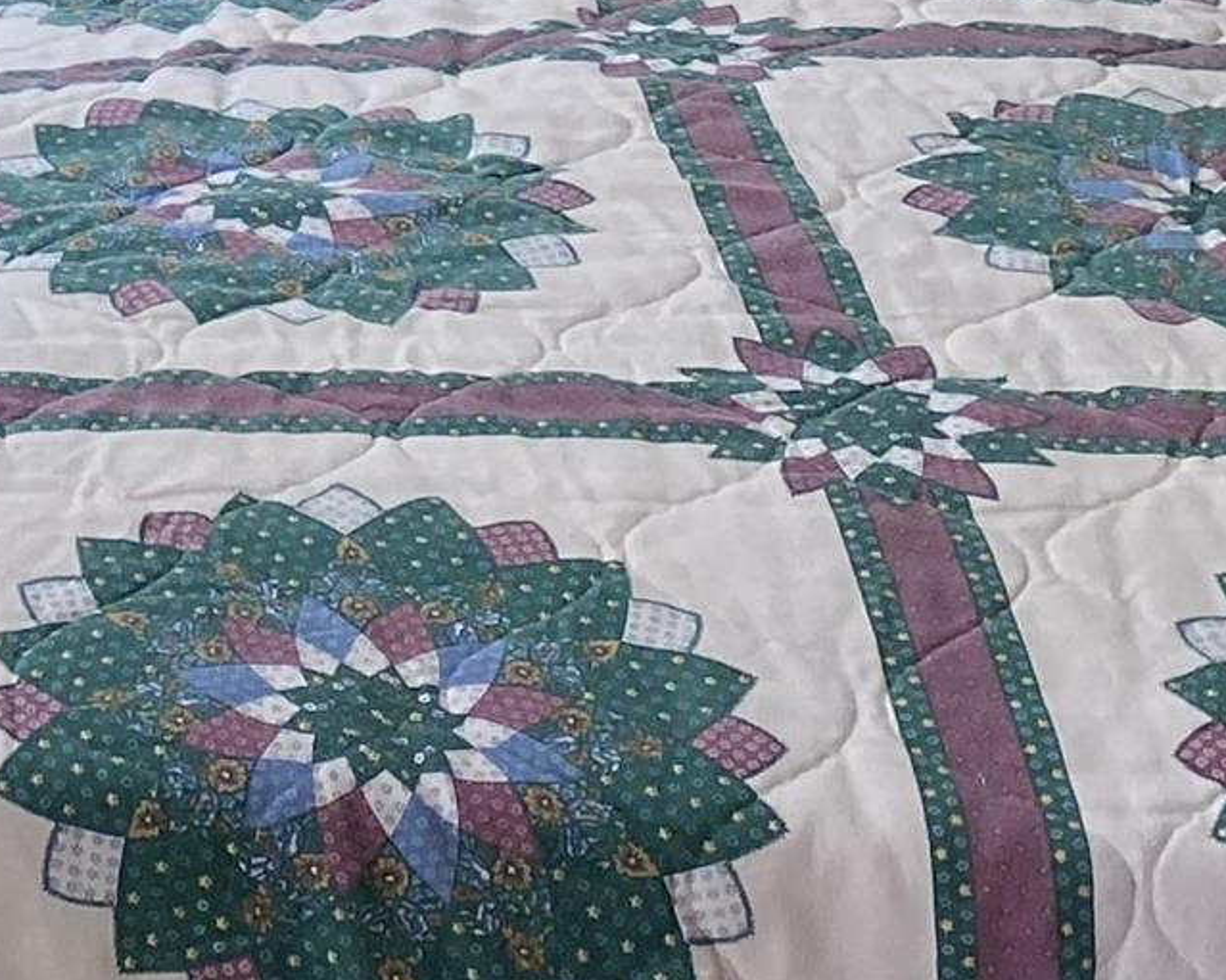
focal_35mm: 122
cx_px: -426
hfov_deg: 15.0
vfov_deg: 11.2
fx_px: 4426
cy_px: -1116
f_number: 1.8
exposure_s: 1/105
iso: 125
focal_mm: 4.25
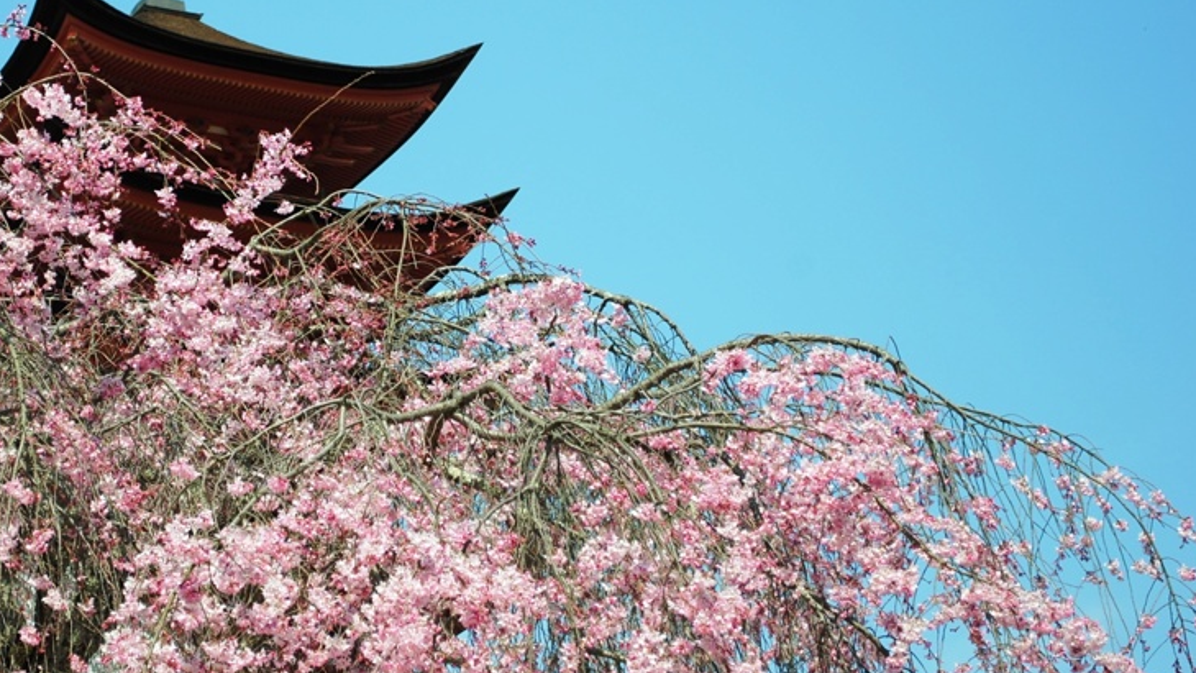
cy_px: 152
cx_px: 377
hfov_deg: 20.1
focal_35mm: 106
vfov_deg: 11.4
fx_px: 3361
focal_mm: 48
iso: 100
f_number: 5.6
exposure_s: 1/400
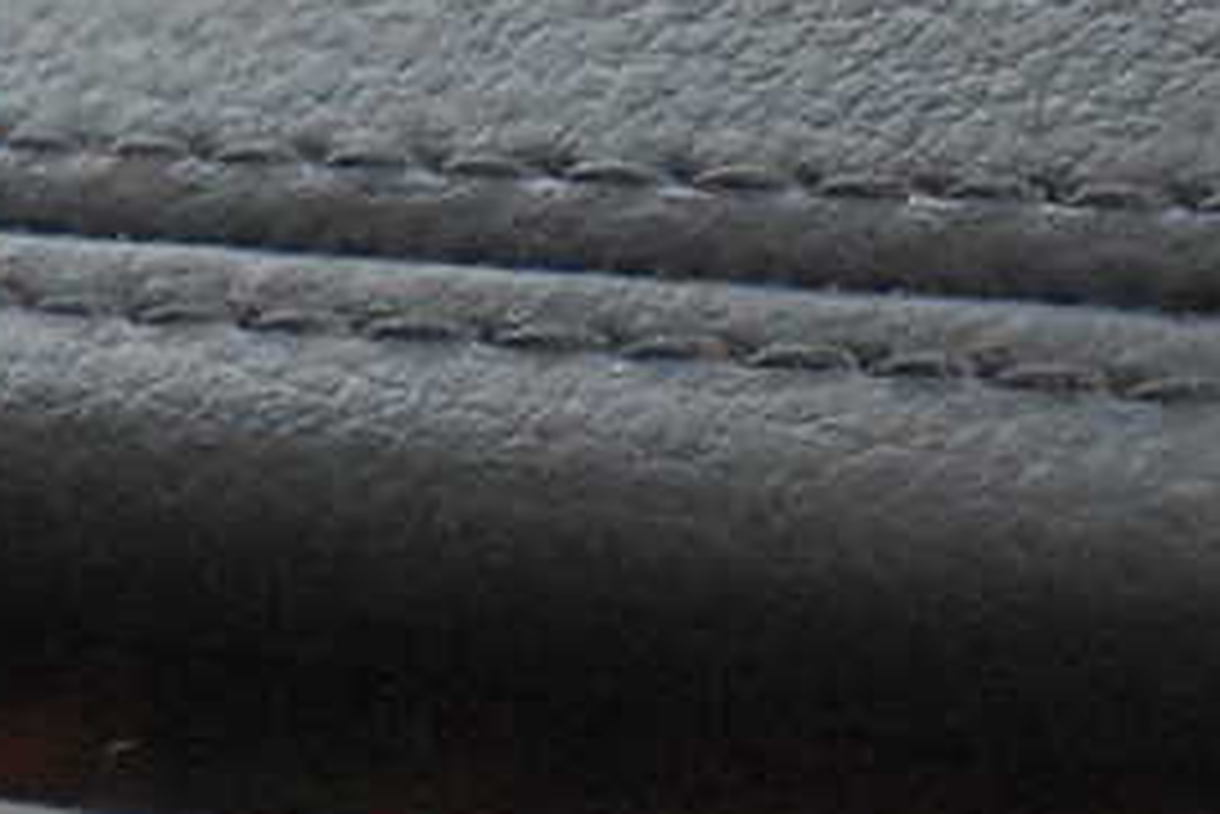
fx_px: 6069
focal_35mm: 179
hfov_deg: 11.1
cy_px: 1943
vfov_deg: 7.2
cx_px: -531
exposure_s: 1/60
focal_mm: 20
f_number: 5.6
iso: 12800
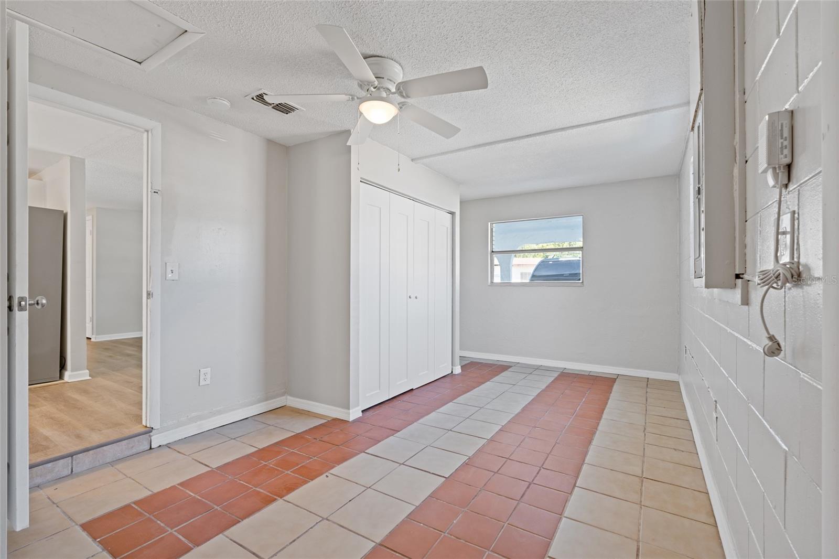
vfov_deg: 73.7
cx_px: 420
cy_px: 280
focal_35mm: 16
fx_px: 373
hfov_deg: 96.7
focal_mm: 16
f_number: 8
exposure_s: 1/2.5
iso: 250
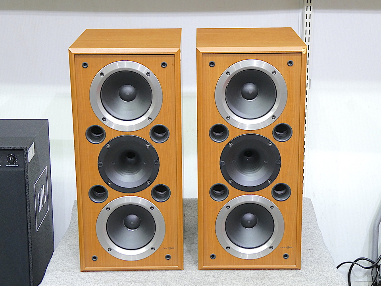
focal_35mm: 65
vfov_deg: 22.6
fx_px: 715
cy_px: 143
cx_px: 190
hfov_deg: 29.8
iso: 200
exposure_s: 1/4
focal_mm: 11.7
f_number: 4.4
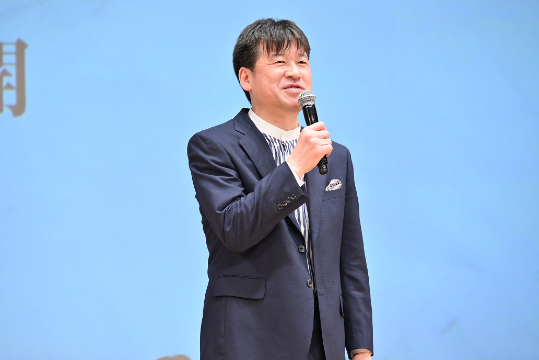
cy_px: 180
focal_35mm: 170
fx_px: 2545
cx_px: 270
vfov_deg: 8.1
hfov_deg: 12.1
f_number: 6.3
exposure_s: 1/200
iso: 2000
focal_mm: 170
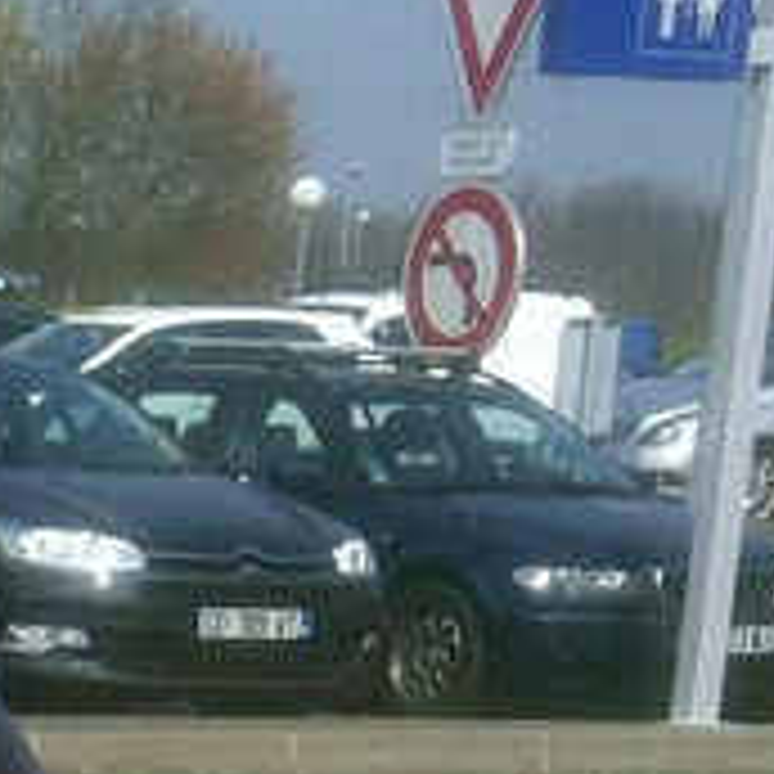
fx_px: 4857
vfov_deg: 8.7
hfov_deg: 8.2
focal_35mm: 192
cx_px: -1253
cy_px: 1490
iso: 80
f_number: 2.8
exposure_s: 1/862
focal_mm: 3.85
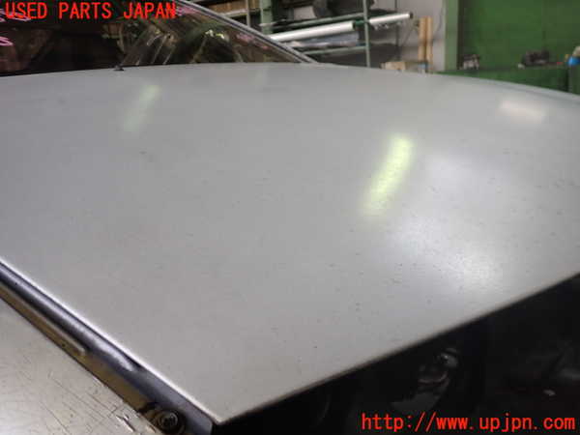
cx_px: 290
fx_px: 503
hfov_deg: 60.0
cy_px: 218
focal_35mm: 30
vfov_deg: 46.8
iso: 160
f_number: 2.3
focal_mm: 5.4
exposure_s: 1/125
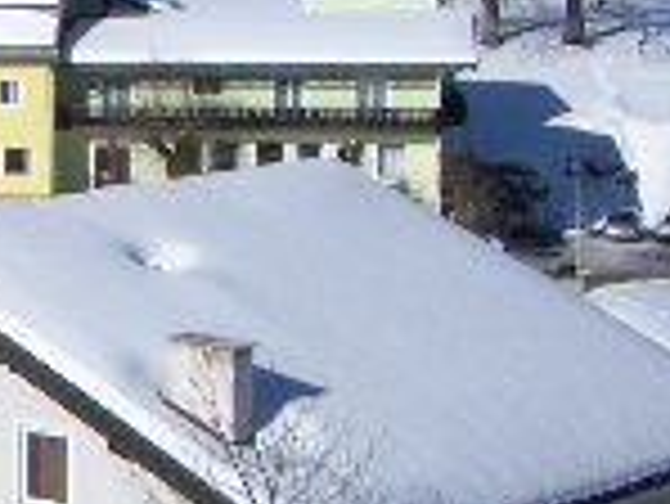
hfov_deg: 11.6
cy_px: 94
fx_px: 2906
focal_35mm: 150
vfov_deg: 9.9
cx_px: -755
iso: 50
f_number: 4.3
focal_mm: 5.8
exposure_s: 1/800
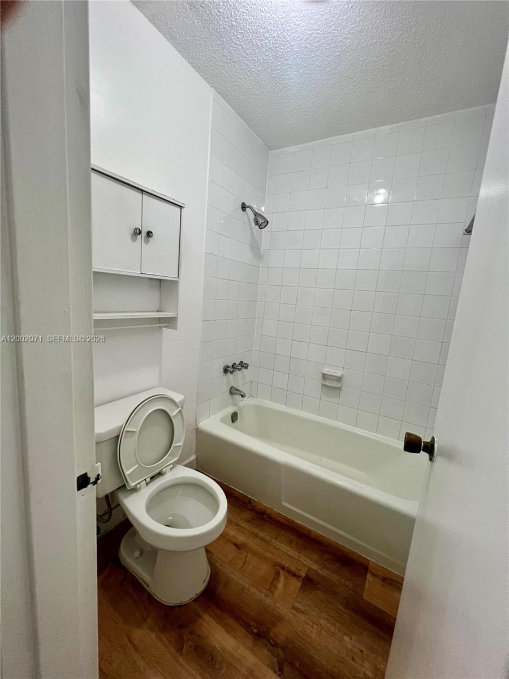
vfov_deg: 106.2
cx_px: 254
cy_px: 340
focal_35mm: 13
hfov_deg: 89.9
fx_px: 255
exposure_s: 1/120
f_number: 1.8
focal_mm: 1.57
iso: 160
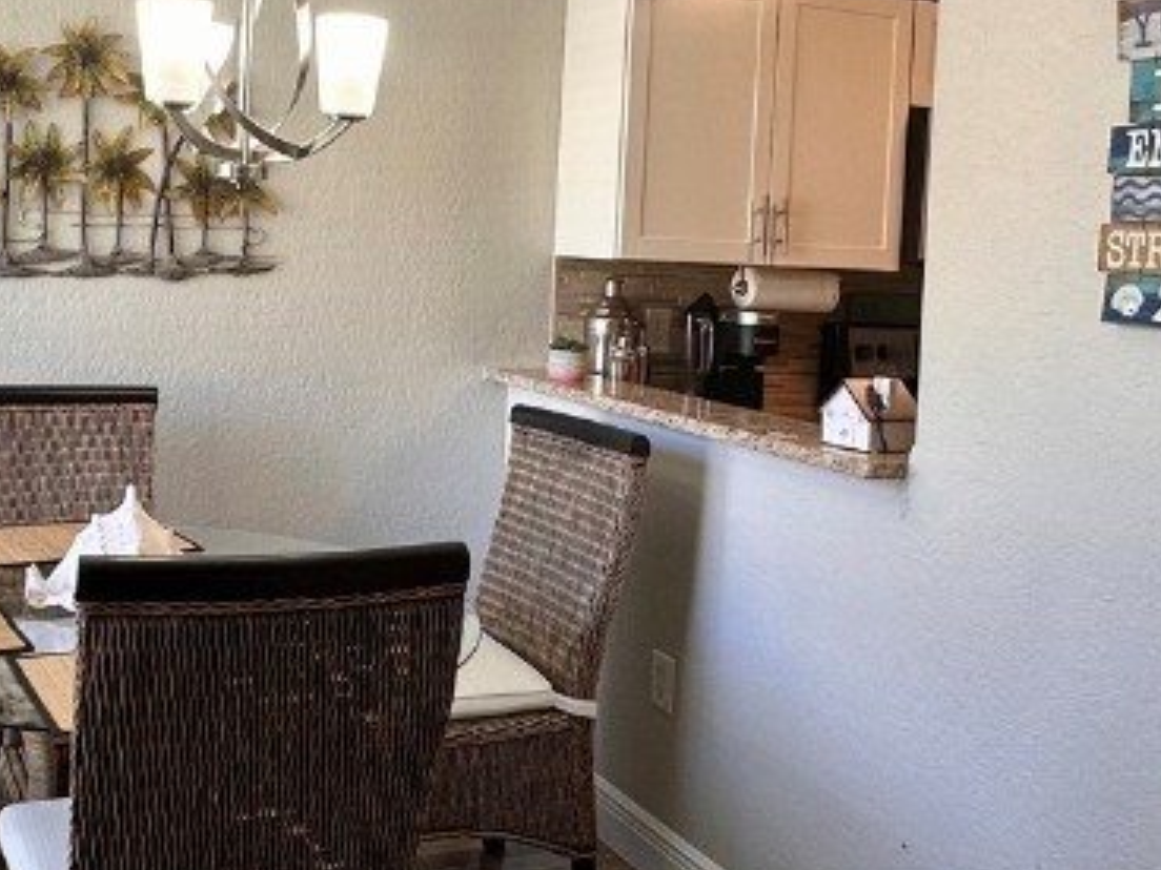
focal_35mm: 39
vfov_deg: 36.3
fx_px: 1308
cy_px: 258
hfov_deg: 46.9
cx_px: 363
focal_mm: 2.22
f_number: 2.2
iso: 125
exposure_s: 1/120
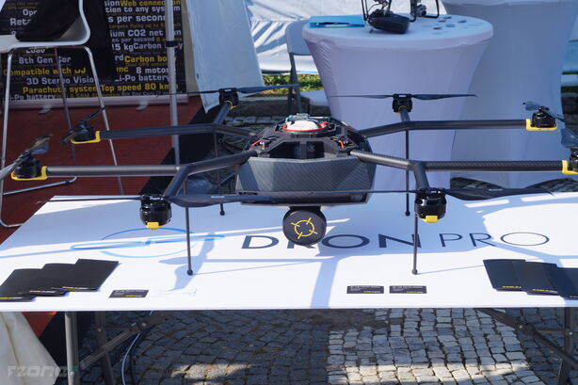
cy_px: 192
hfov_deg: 33.4
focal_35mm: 60
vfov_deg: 22.6
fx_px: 963
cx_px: 289
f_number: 10
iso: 100
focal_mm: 40
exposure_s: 1/160
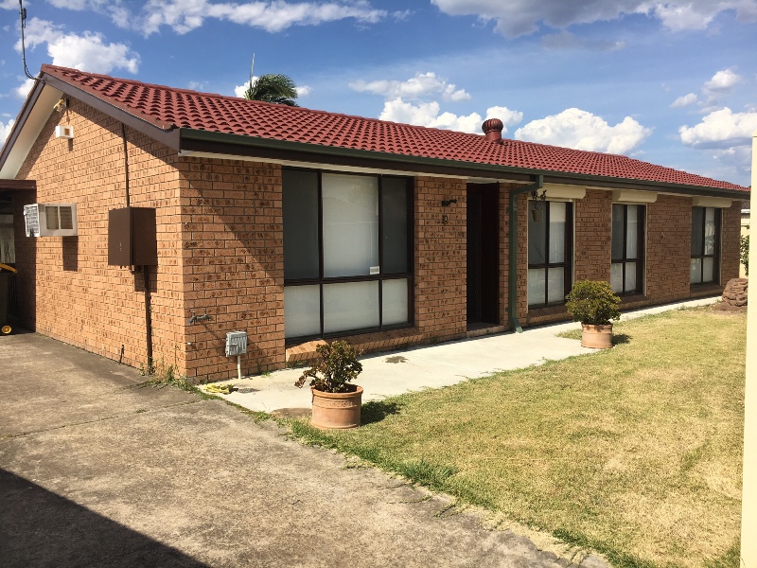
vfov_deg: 48.2
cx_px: 378
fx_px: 634
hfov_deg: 61.7
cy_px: 284
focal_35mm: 29
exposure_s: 1/2331
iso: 25
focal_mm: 4.15
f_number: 2.2
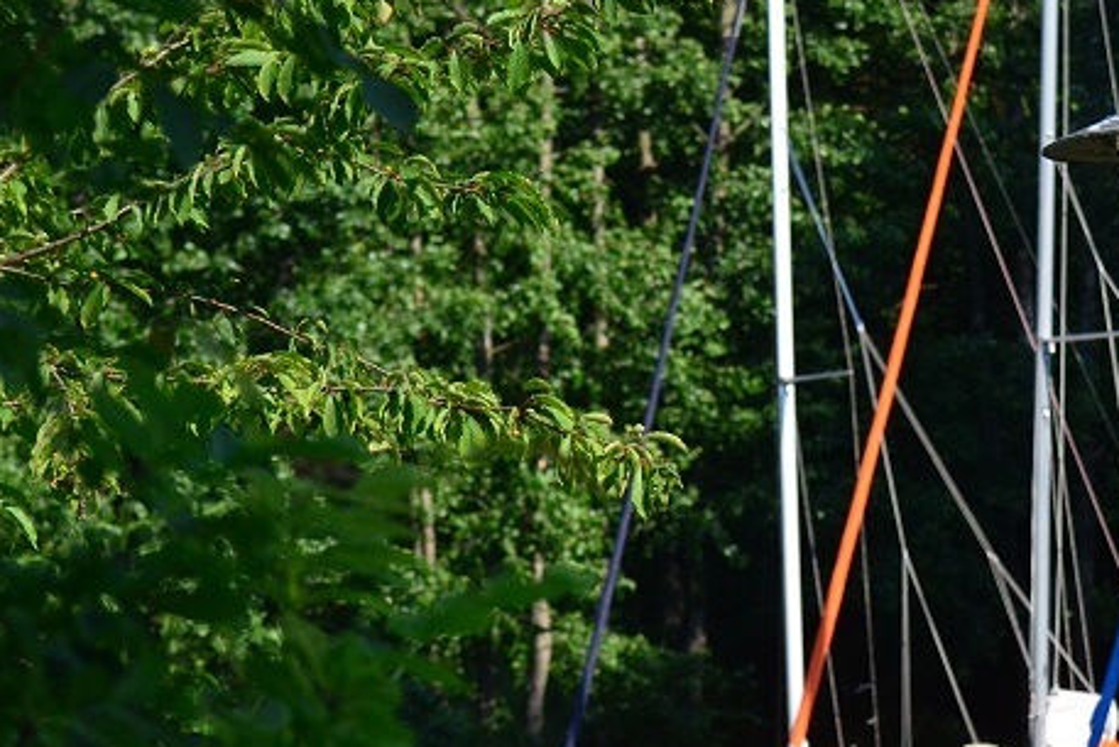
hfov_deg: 8.9
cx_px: 1123
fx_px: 7120
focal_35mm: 229
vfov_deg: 6.0
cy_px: 584
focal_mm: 70
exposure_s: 1/8000
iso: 1600
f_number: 5
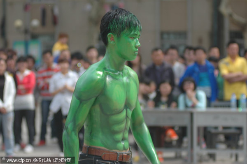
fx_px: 823
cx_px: 124
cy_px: 82
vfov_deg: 11.4
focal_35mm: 120
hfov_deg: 17.1
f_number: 2.8
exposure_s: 1/1250
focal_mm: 80
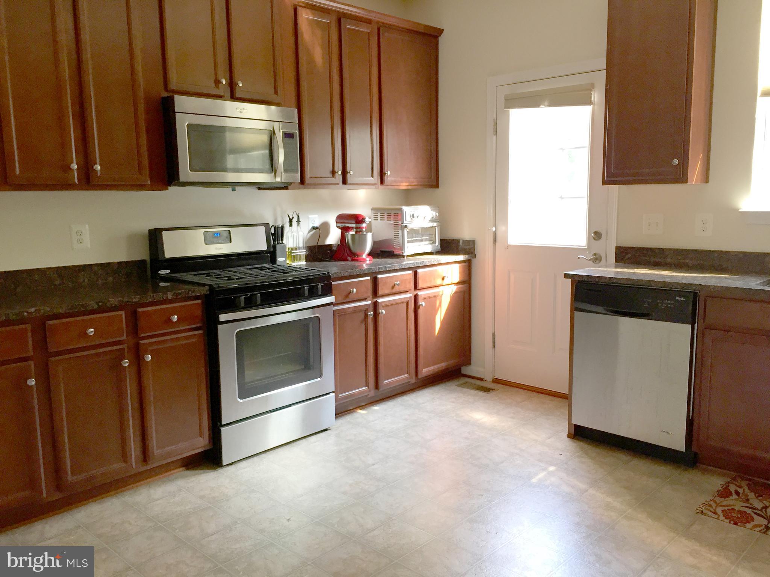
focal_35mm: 29
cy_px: 288
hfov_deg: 61.7
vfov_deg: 48.2
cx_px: 385
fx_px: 645
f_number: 2.2
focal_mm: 4.15
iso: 80
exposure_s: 1/30
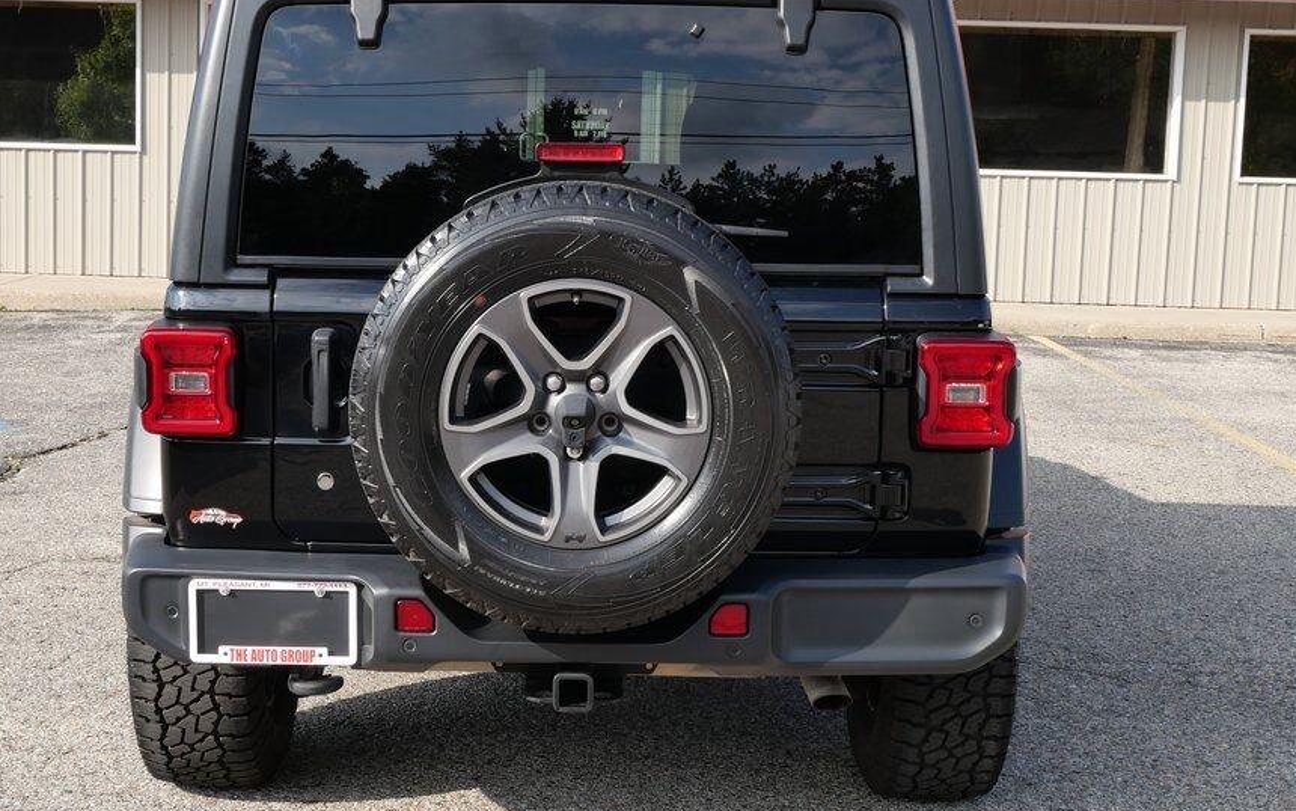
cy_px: 407
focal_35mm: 53
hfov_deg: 38.1
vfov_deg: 24.4
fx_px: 1872
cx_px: 553
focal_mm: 21
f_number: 8
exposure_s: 1/250
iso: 200
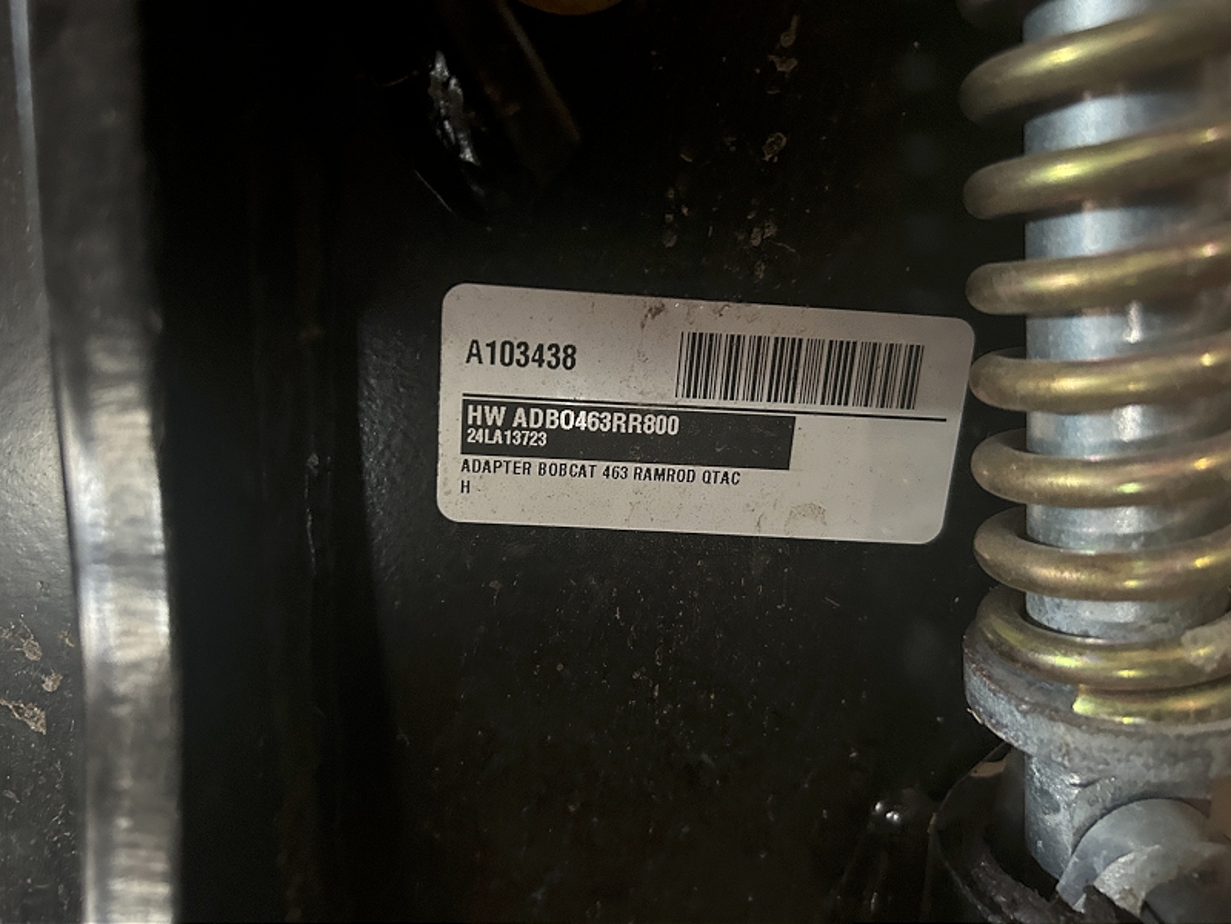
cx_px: 616
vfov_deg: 53.1
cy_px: 462
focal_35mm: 26
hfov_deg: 67.3
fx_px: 925
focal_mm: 5.7
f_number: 1.5
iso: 800
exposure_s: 1/30
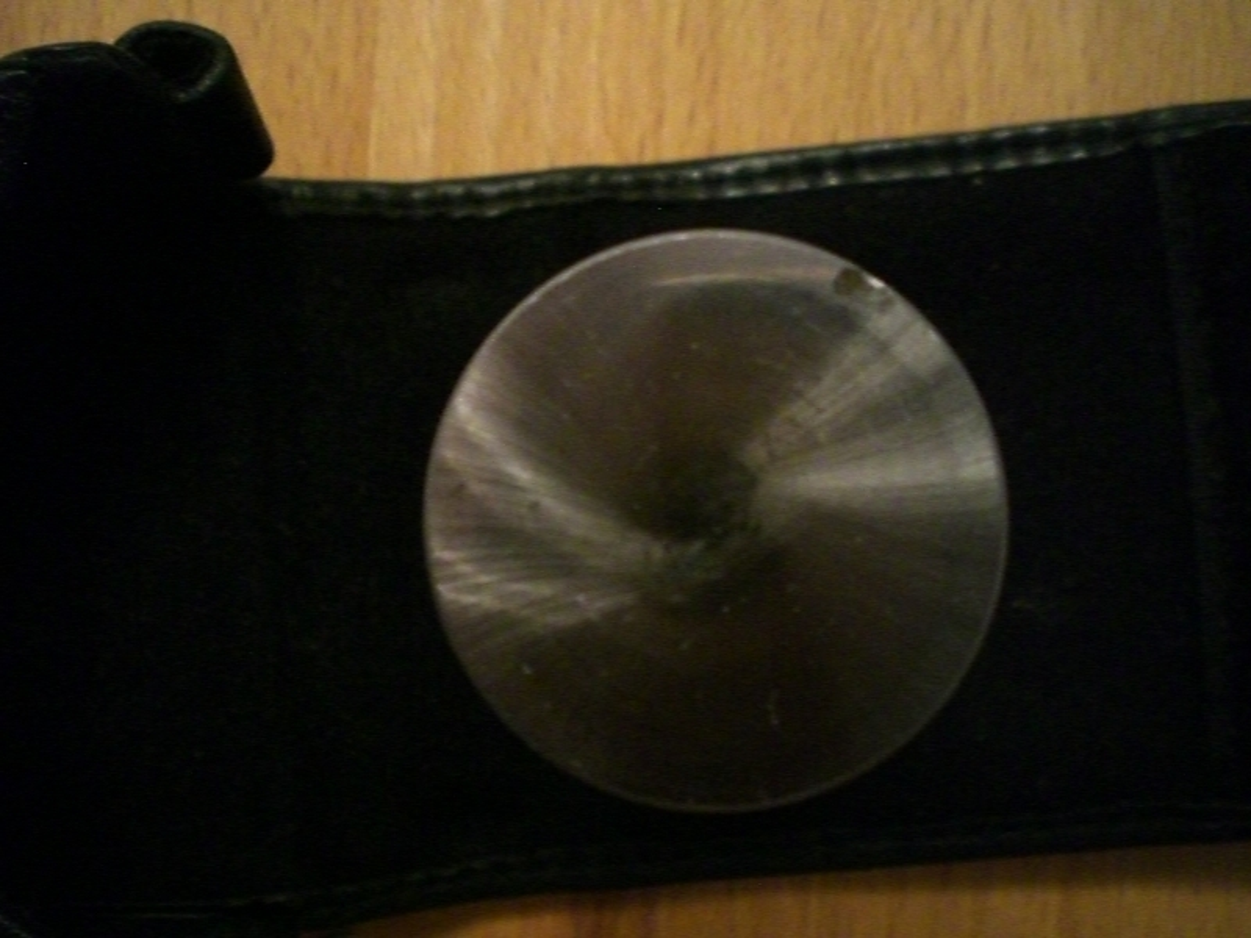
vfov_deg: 37.7
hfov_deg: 49.0
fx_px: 1373
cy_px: 469
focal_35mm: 38
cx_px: 626
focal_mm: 6.3
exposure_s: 1/15
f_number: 3.1
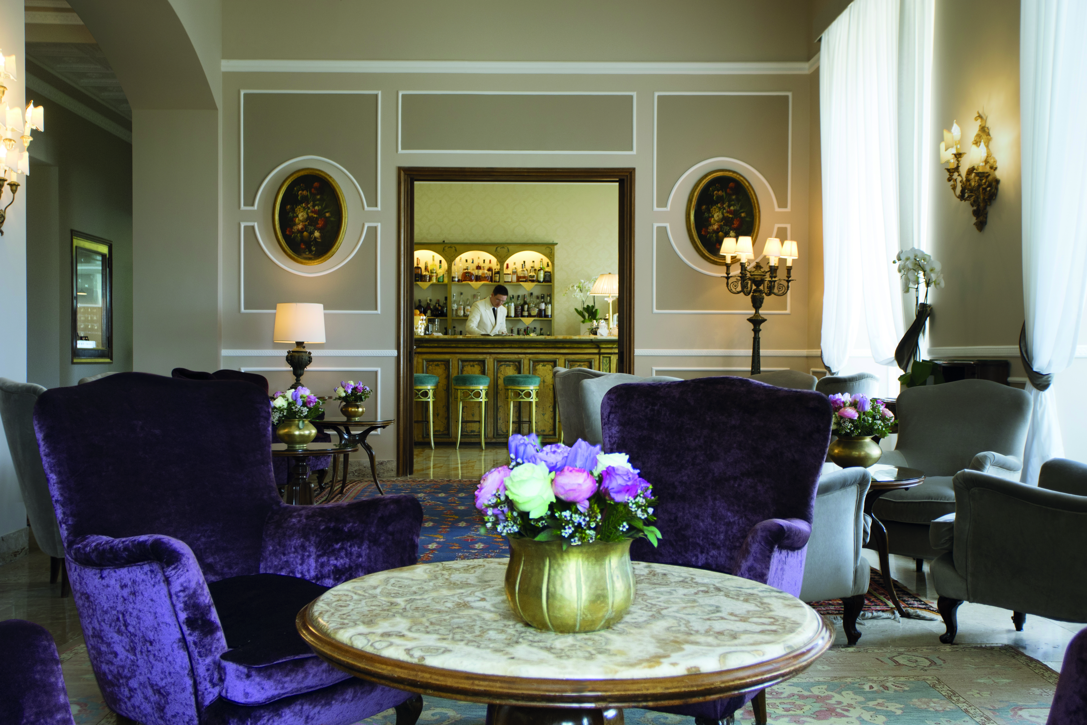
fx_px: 1208
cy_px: 362
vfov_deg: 33.4
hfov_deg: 48.5
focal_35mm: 40
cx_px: 544
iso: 400
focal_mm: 40
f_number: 4
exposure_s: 1/60
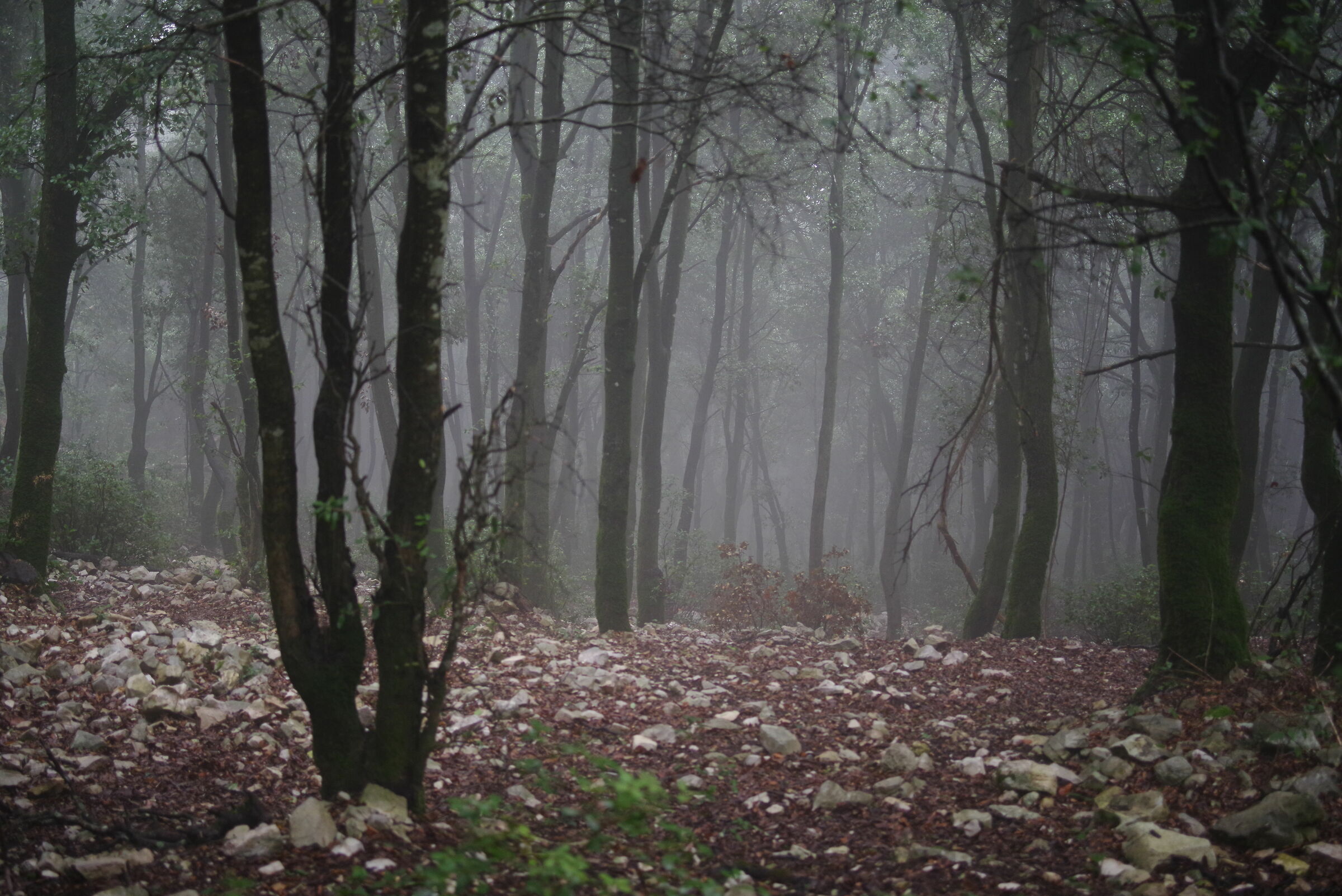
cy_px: 448
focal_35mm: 50
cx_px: 671
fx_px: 1864
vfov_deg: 27.0
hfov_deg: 39.6
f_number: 2.8
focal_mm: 50
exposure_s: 1/30
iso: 1600
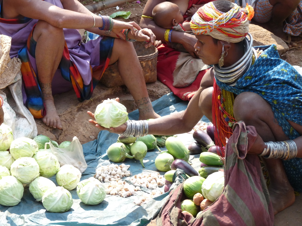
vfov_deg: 12.7
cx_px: 151
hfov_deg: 16.8
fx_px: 1021
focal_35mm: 117
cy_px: 113
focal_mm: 20.8
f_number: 3.6
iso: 200
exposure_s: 1/500
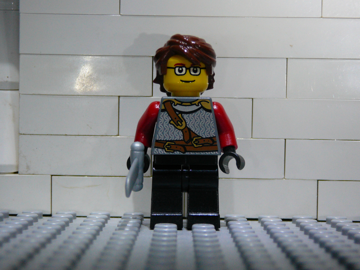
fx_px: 988
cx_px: 180
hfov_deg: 20.7
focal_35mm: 95
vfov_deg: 15.6
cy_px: 135
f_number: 3.9
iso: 200
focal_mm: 14.1
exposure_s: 1/20
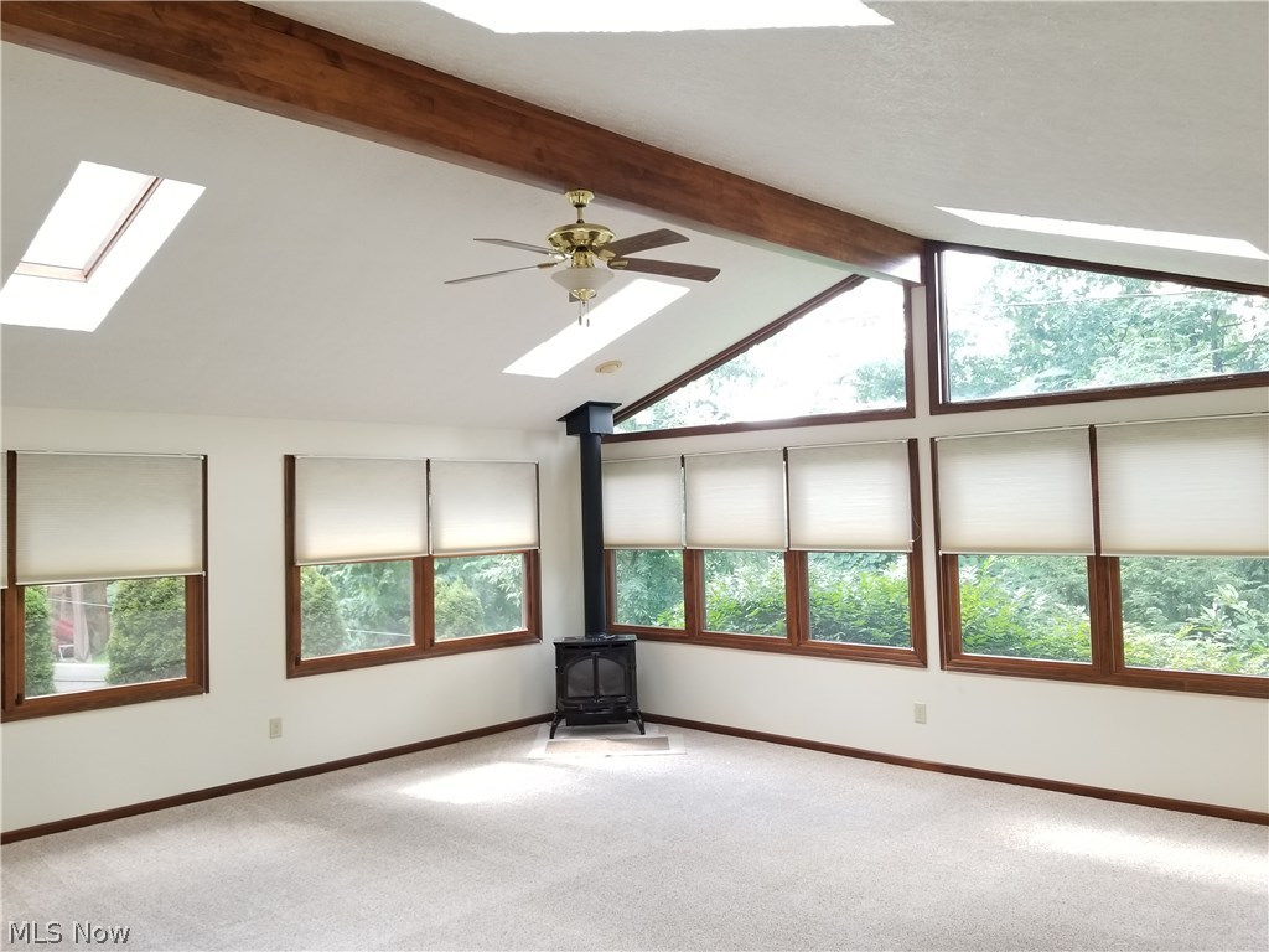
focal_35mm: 26
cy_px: 476
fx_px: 953
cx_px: 634
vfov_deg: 53.1
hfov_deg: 67.3
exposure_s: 1/60
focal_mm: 4.25
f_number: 1.7
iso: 125
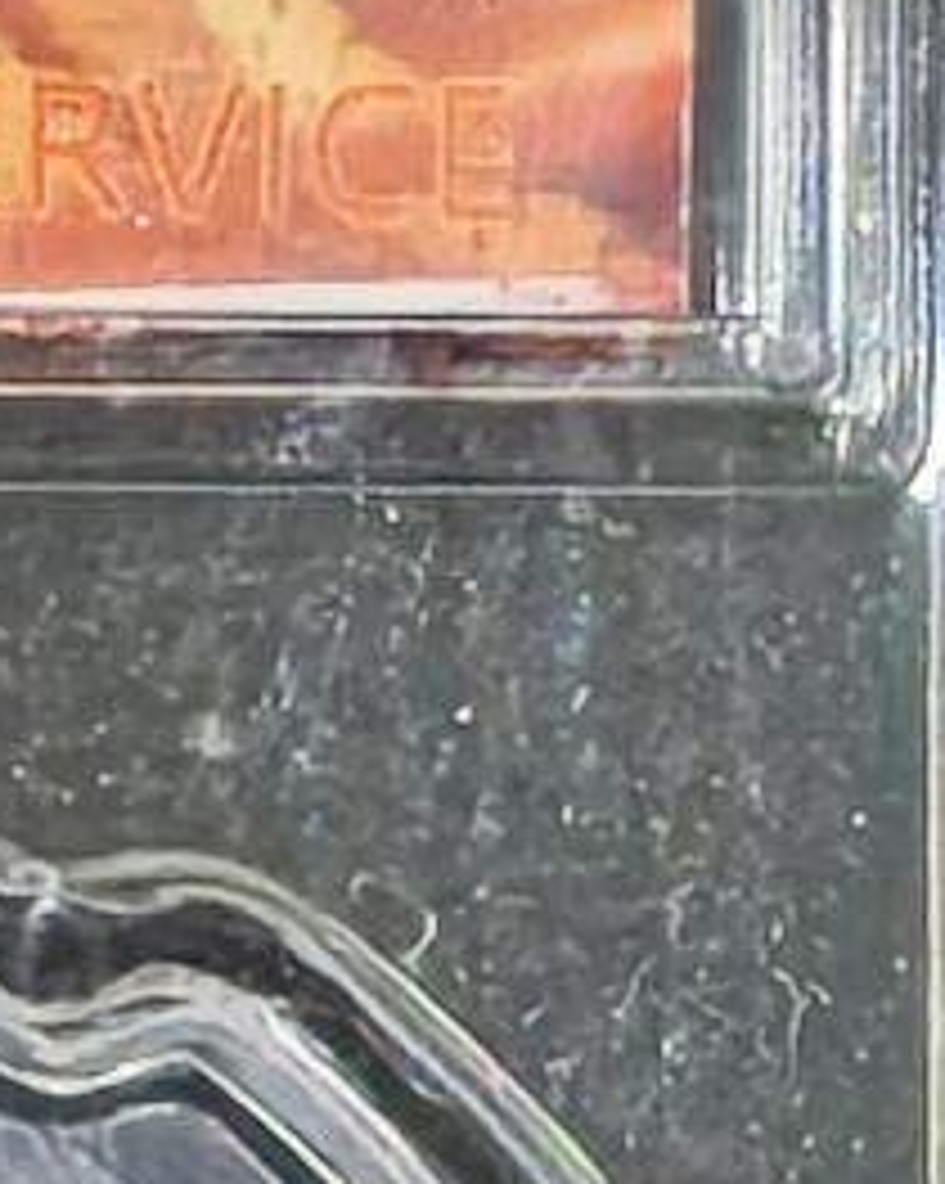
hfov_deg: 1.9
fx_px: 28106
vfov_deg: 2.4
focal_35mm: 803
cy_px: 1688
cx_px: -1094
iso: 50
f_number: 1.5
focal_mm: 4.94
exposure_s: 1/926
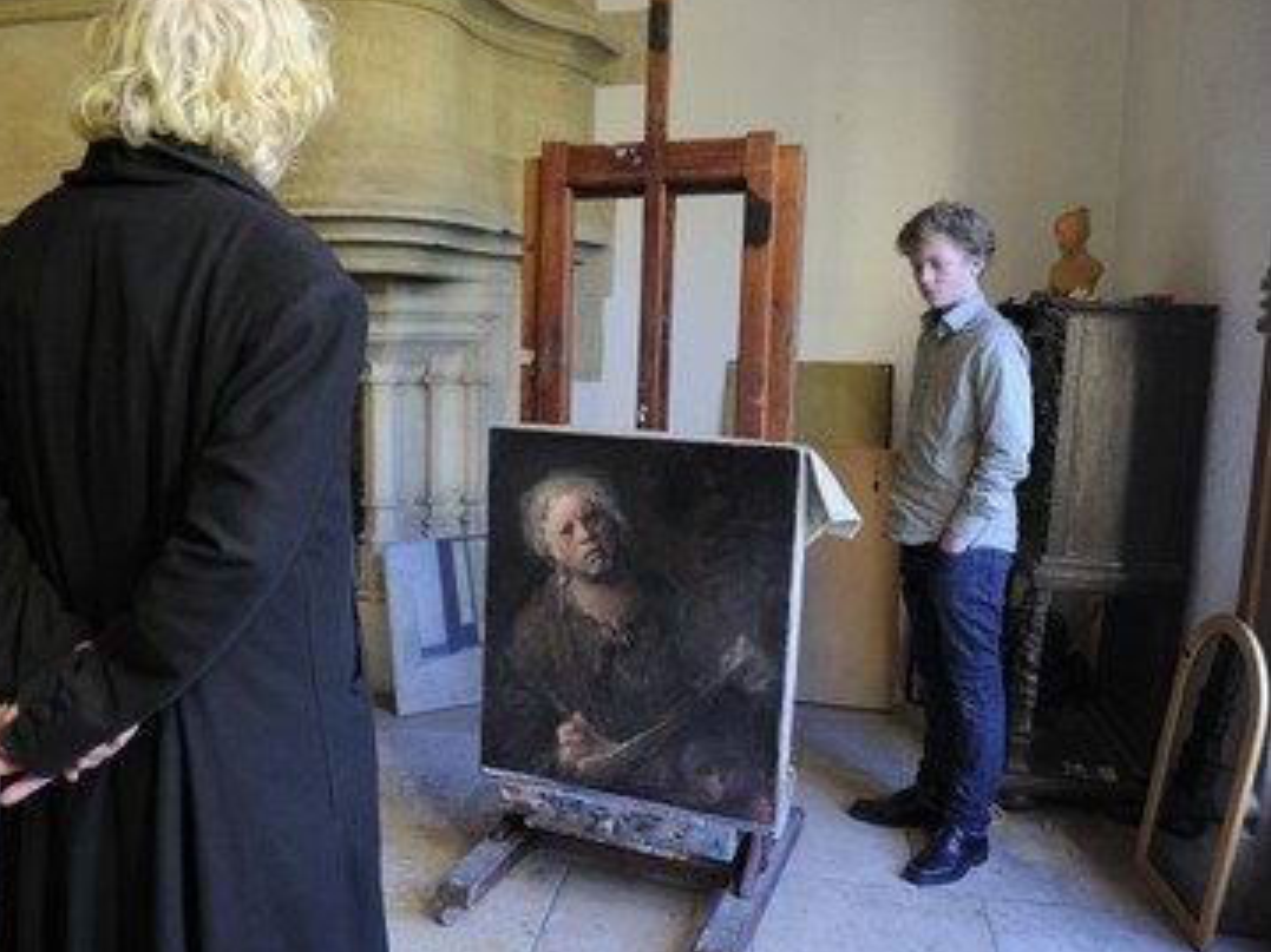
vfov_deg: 51.3
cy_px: 471
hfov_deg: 64.9
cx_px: 531
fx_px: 991
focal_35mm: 27
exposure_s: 1/125
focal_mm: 24
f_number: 3.2
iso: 1600
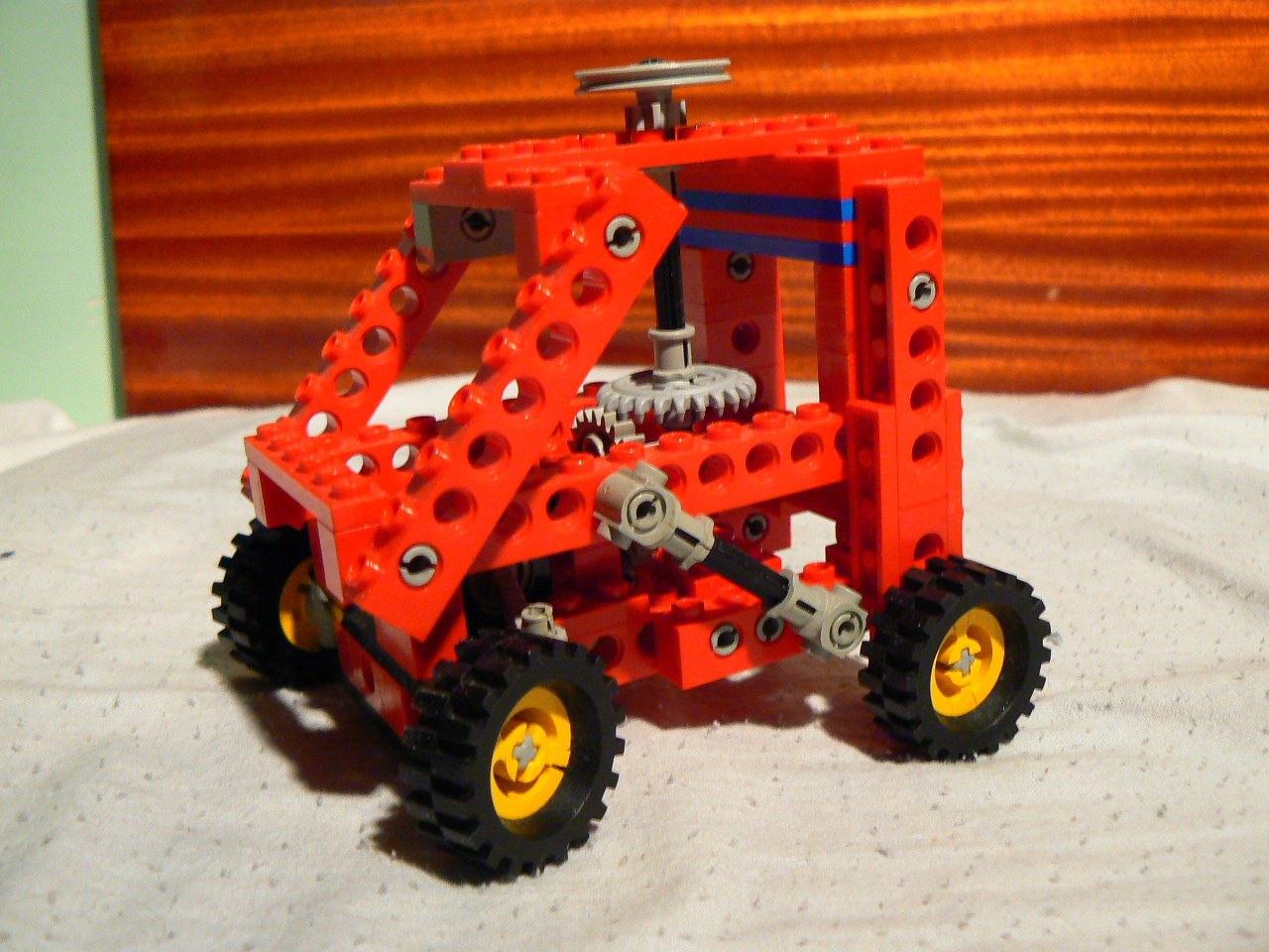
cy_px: 476
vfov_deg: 39.7
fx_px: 1320
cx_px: 634
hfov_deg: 51.4
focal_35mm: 36
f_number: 2.8
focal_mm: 6
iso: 200
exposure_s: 1/20
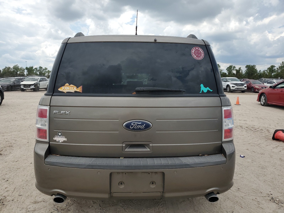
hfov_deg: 67.3
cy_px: 106
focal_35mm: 26
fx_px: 213
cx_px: 142
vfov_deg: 53.1
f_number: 1.5
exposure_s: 1/3333
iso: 50
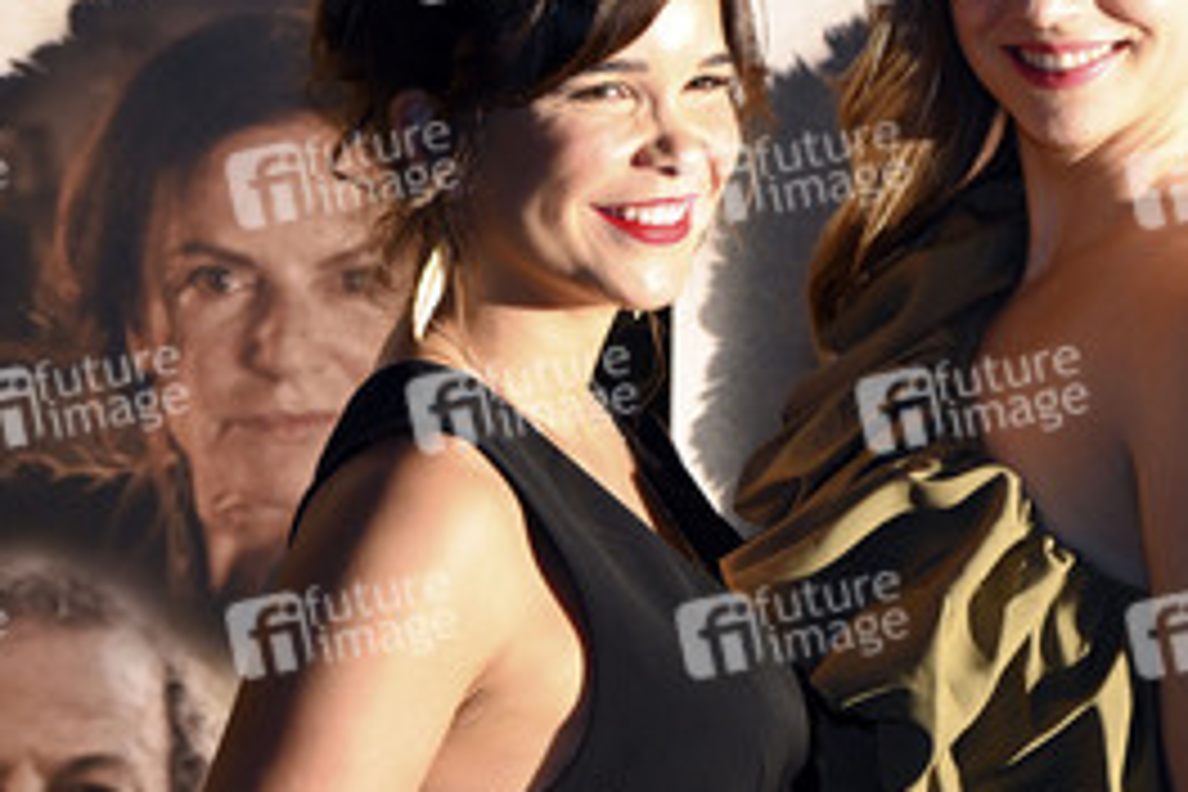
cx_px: 853
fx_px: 4620
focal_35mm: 140
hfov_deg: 14.6
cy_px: 288
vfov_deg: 9.8
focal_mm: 82
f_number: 6.3
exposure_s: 1/160
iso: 1600
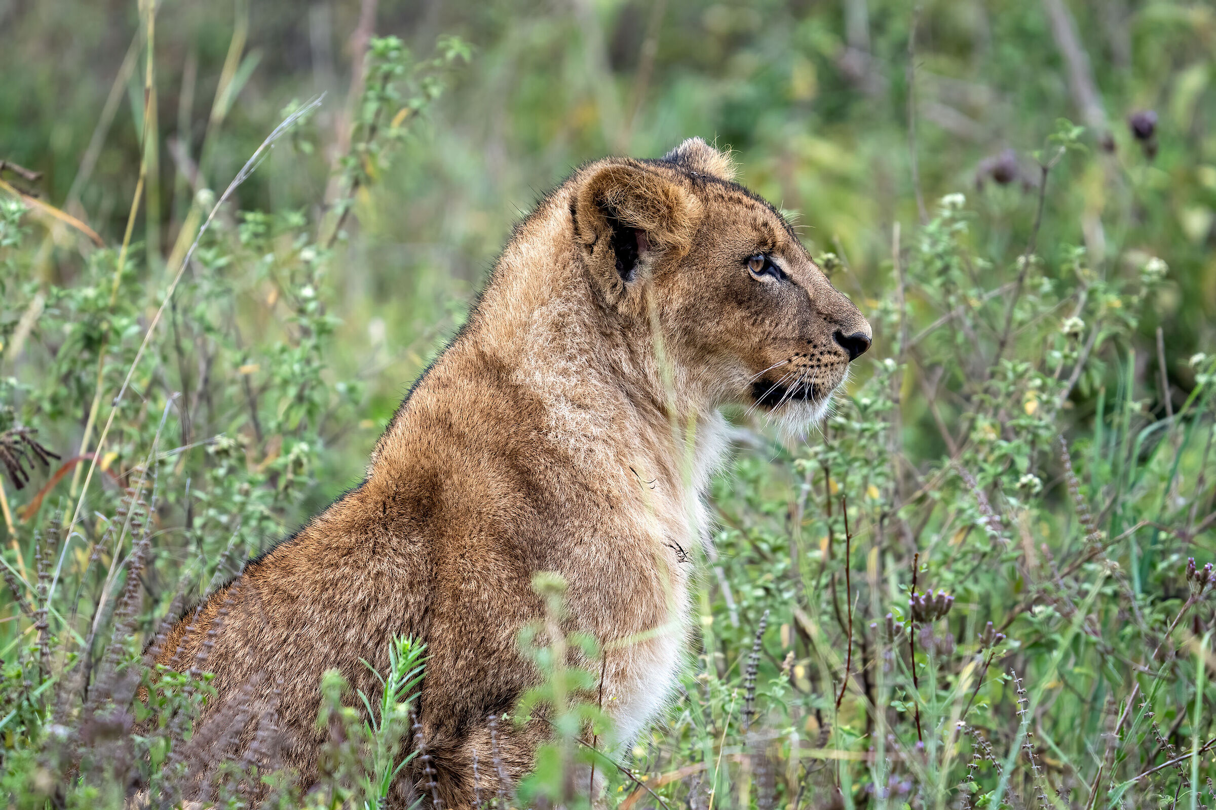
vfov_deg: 1.5
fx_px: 30398
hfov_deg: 2.3
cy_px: 405
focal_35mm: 900
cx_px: 608
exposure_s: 1/640
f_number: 6.3
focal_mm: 600
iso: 1000
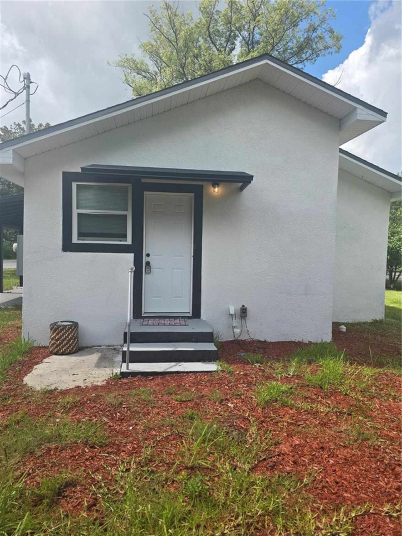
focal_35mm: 23
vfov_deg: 73.9
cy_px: 268
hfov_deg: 58.9
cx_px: 201
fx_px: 356
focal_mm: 6.3
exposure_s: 1/2882
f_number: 1.7
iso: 80
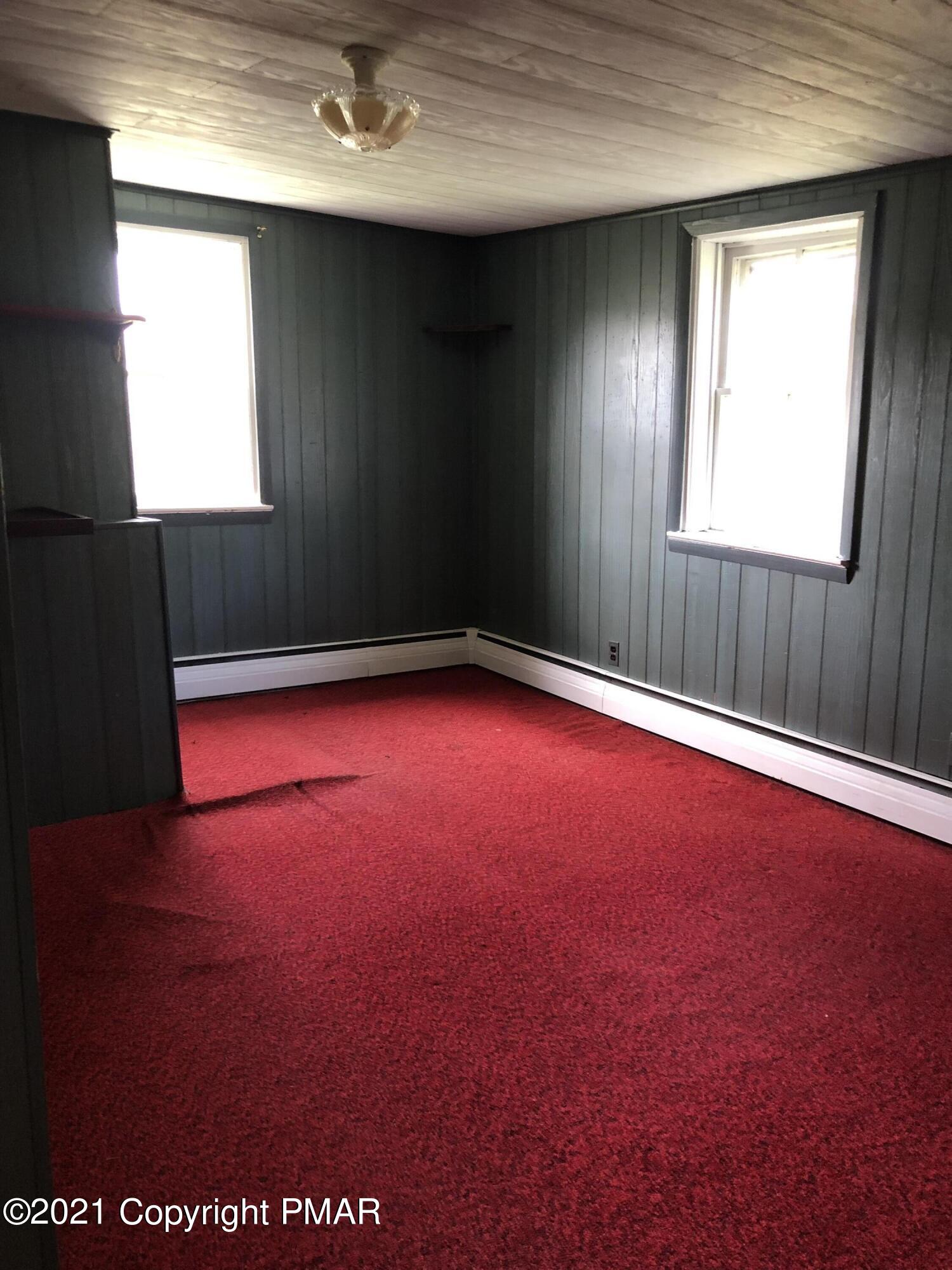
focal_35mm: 28
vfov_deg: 63.4
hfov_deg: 49.7
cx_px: 476
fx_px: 1027
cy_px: 635
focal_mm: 3.99
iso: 64
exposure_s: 1/15
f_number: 1.8
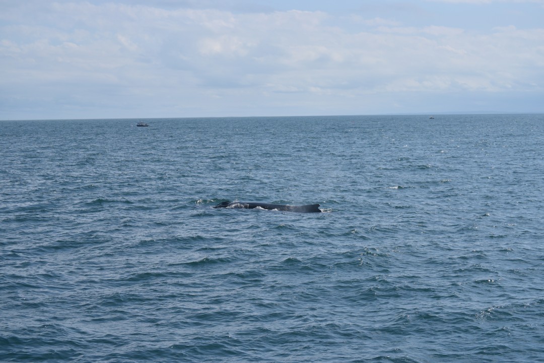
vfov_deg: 16.6
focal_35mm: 82
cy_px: 182
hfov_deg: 24.6
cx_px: 272
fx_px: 1247
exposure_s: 1/1600
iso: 200
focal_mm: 55
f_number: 5.6
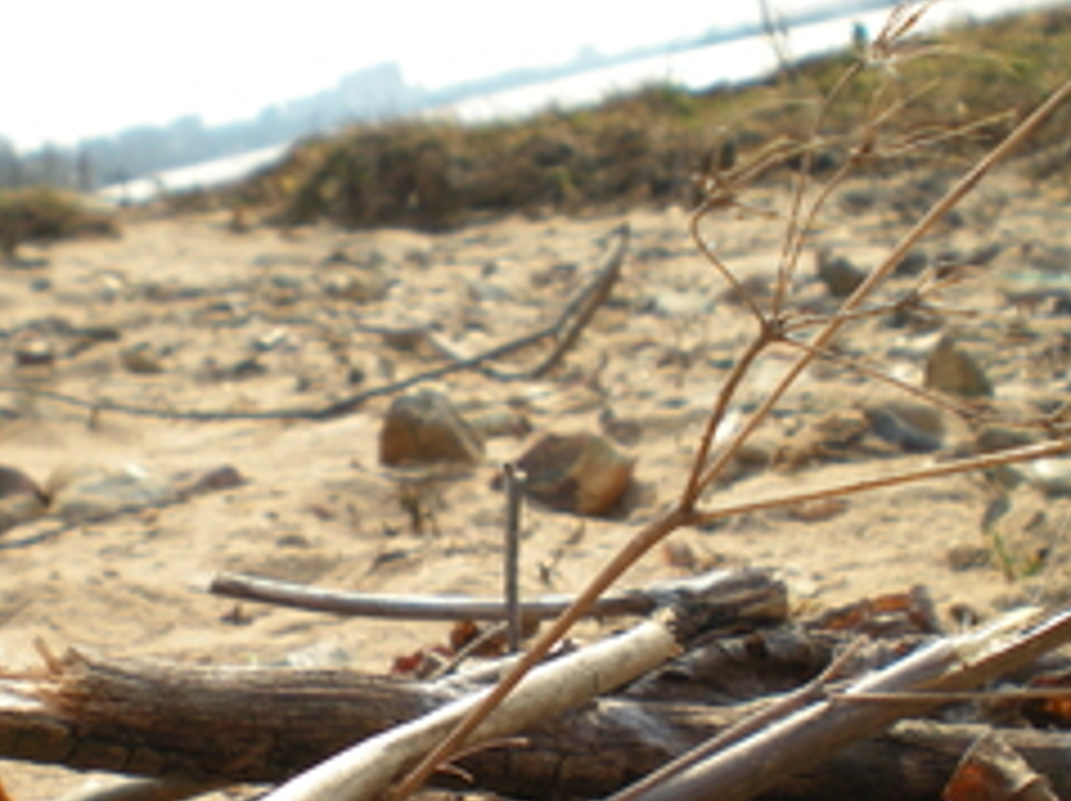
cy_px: 626
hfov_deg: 27.0
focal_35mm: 72
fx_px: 2225
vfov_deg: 20.2
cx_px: 450
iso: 64
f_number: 4.6
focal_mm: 6.3
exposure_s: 1/227
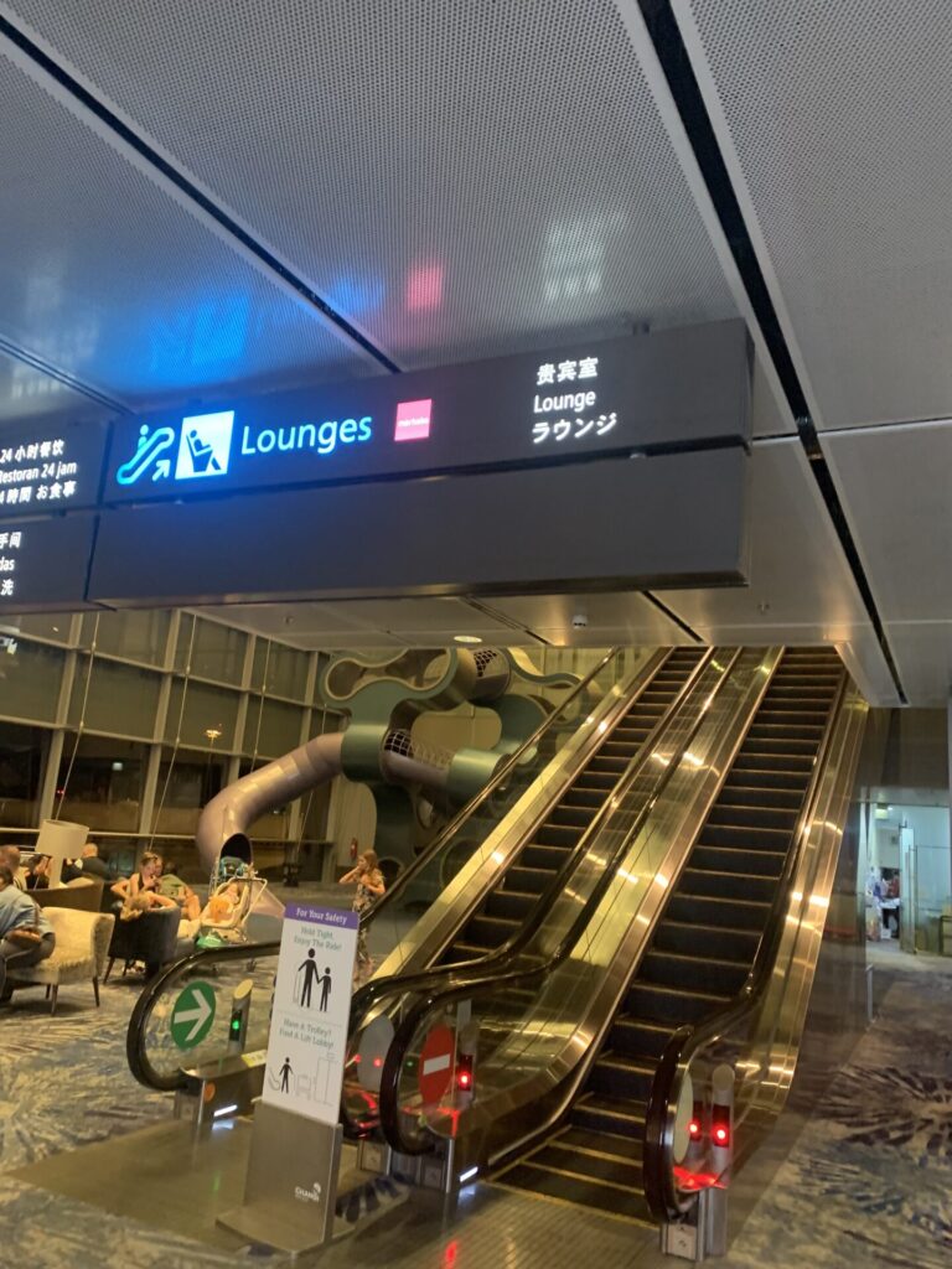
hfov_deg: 53.1
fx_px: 953
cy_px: 634
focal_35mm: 26
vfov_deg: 67.3
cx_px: 476
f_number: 1.8
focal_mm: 4.25
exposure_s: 1/26
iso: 400
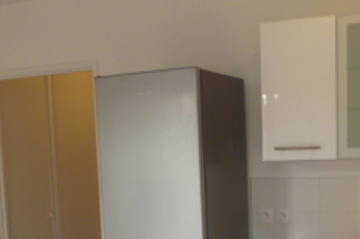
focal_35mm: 69
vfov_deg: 18.6
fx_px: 689
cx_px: 236
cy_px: 286
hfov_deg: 29.1
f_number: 2.5
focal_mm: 4.3
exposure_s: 1/80
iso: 100
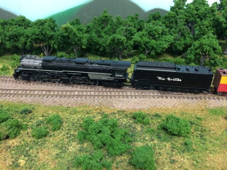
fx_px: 197
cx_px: 114
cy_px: 85
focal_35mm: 30
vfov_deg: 46.8
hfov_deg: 60.0
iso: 160
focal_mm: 4.12
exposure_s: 1/30
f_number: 2.2
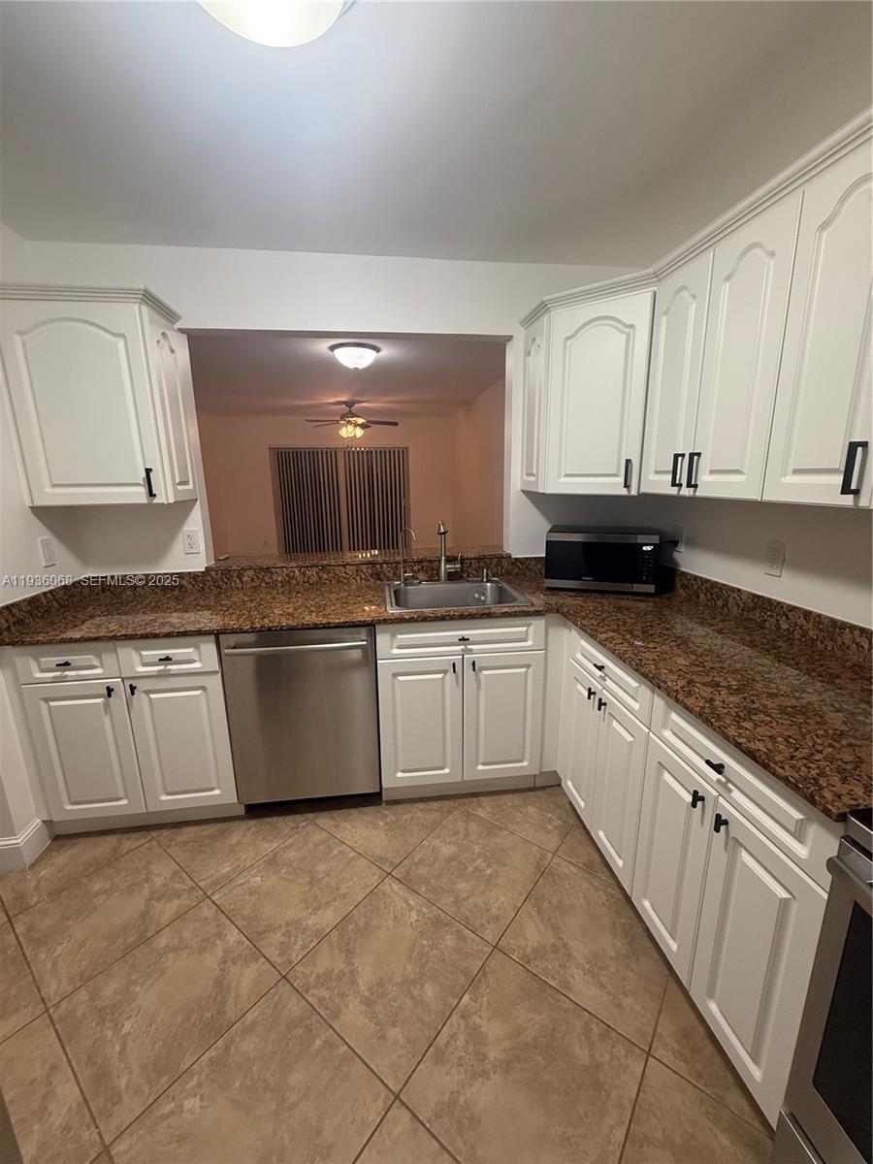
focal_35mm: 14
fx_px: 471
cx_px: 436
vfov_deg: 102.1
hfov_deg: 85.7
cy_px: 582
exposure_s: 1/120
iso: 250
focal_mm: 2.22
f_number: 2.2
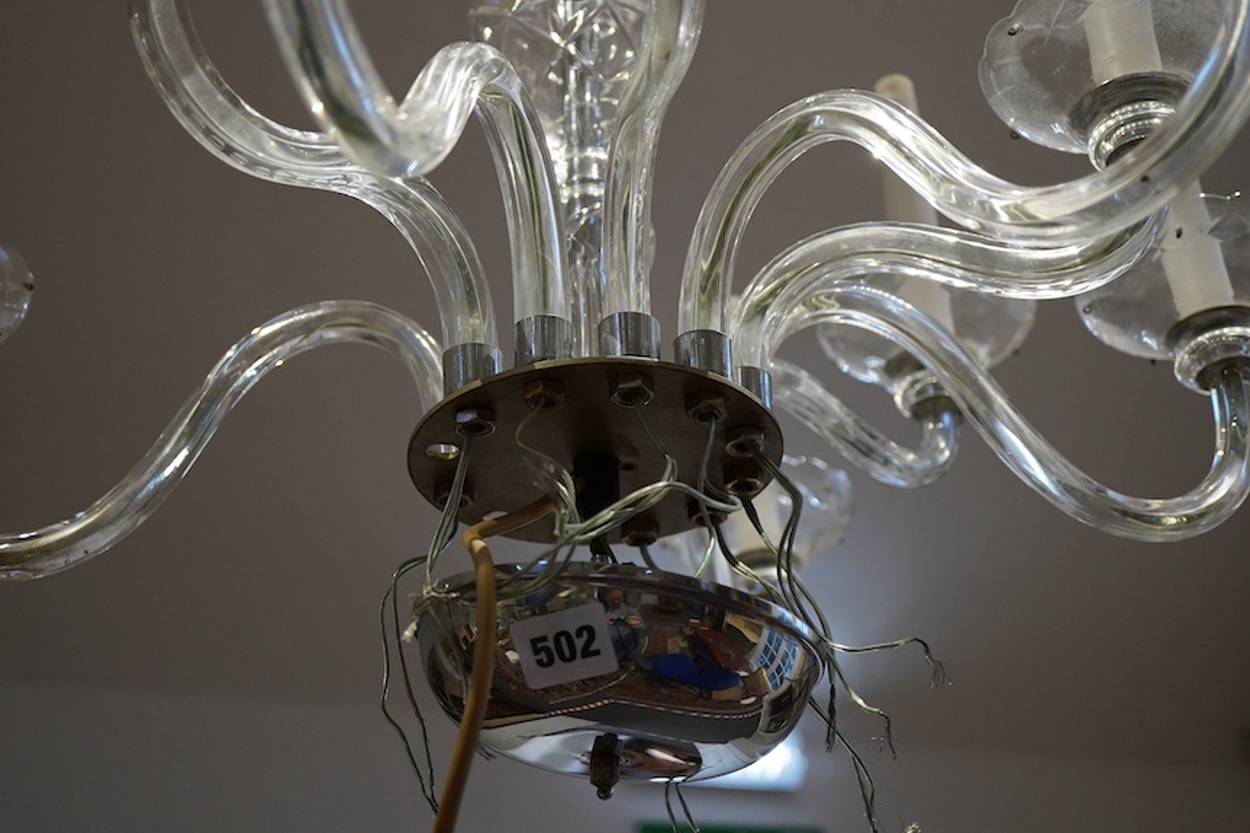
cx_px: 602
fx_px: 1631
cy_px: 409
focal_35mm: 47
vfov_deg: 28.6
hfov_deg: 41.9
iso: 1250
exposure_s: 1/125
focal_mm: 30
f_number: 3.5
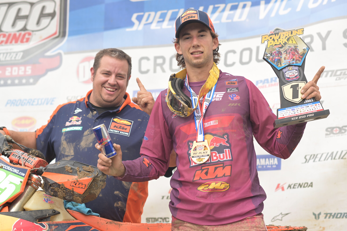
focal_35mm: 85
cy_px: 116
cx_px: 174
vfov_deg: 16.1
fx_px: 819
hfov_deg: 23.9
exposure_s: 1/400
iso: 80
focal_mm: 85
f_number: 4
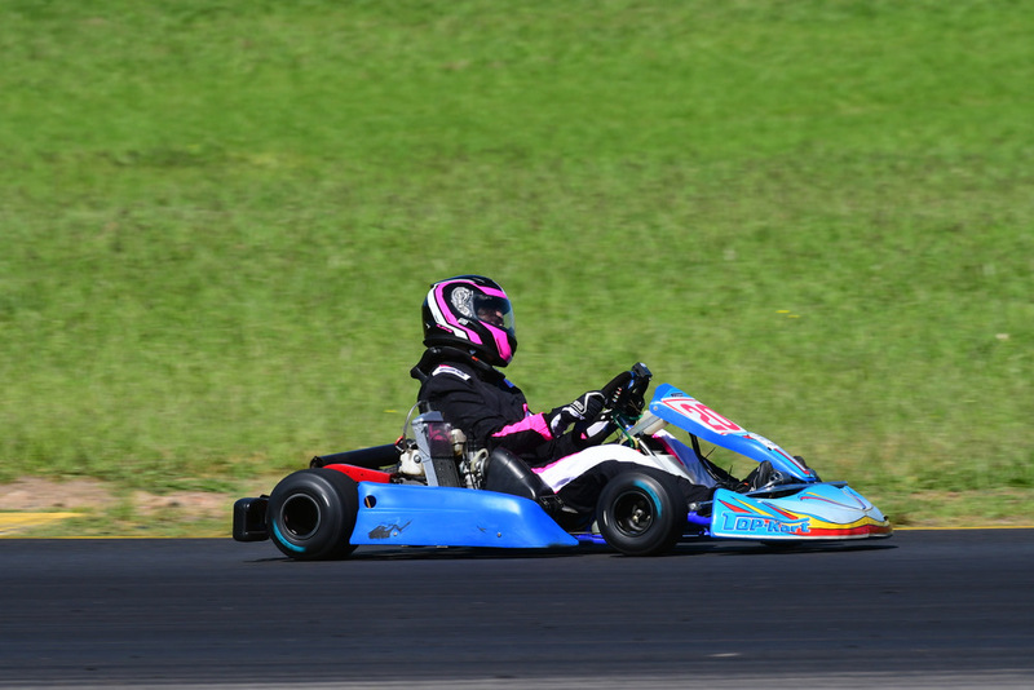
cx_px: 517
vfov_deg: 2.7
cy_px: 345
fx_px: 14653
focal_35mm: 510
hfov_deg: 4.0
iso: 400
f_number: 11
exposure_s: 1/640
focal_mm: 340
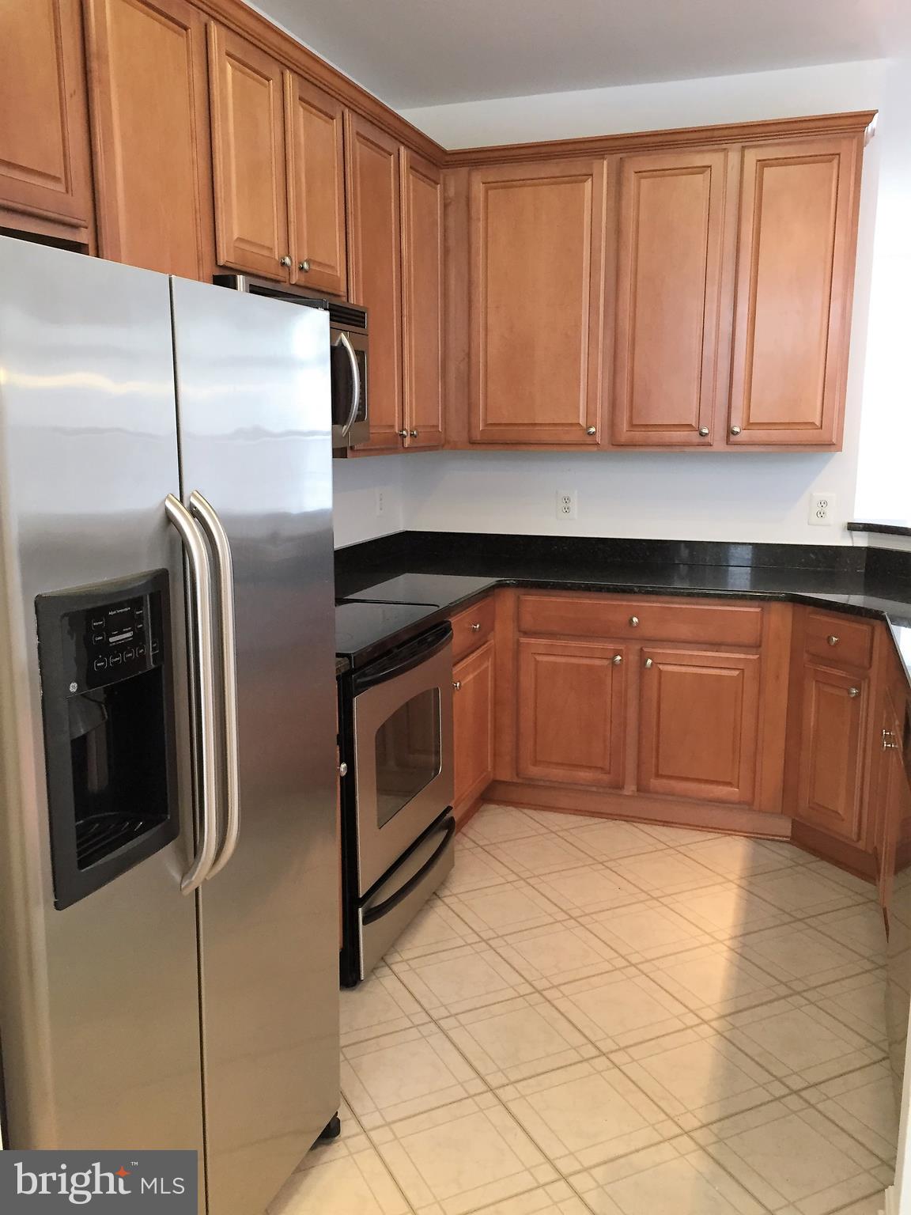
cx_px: 456
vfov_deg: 61.7
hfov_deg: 48.2
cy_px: 608
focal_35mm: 29
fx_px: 1018
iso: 125
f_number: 2.2
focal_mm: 4.15
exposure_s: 1/30
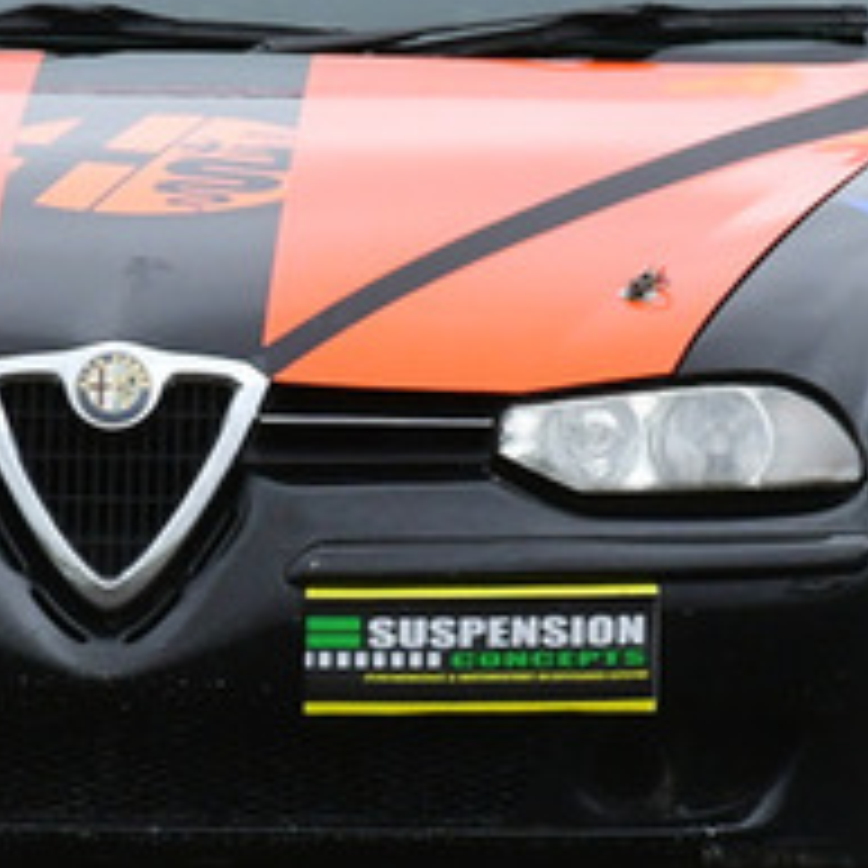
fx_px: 75122
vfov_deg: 0.7
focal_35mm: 2648
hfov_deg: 0.7
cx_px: 166
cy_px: 328
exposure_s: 1/640
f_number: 11
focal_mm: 500
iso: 1250
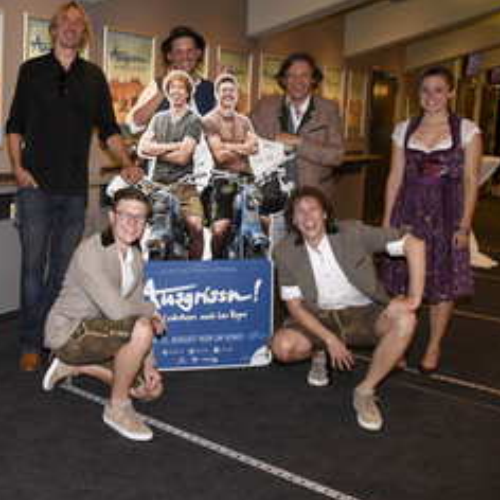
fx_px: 637
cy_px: 197
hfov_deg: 39.8
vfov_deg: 42.6
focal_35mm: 39
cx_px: 54
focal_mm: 24
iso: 2500
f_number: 6.3
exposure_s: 1/80
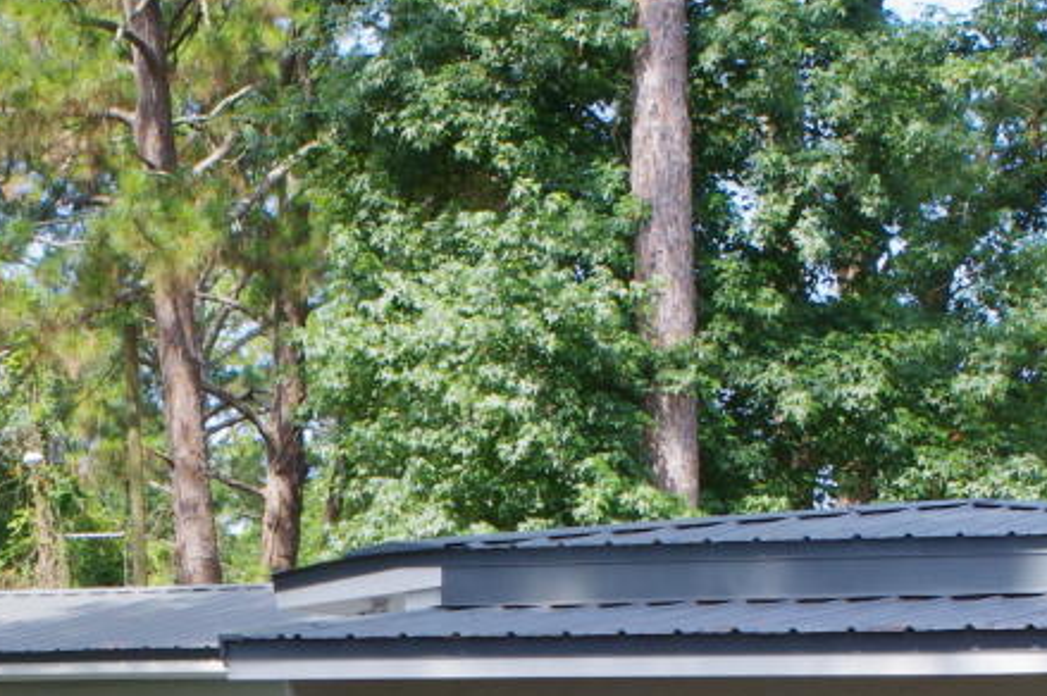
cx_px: 45
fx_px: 3981
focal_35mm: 137
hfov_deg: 14.8
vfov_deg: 9.9
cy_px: 822
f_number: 11
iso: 400
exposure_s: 1/160
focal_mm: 35
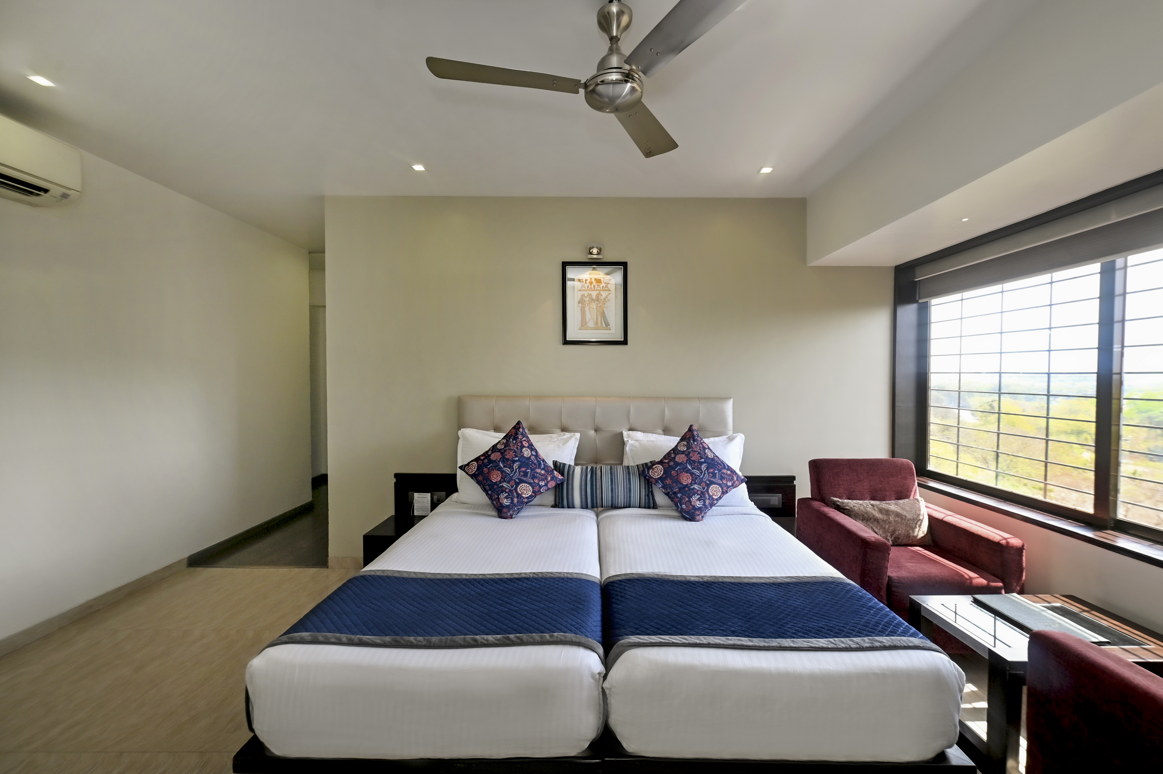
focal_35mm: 14
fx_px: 452
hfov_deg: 104.3
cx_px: 582
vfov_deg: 81.1
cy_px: 387
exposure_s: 1/100
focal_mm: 14
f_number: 7.1
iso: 400
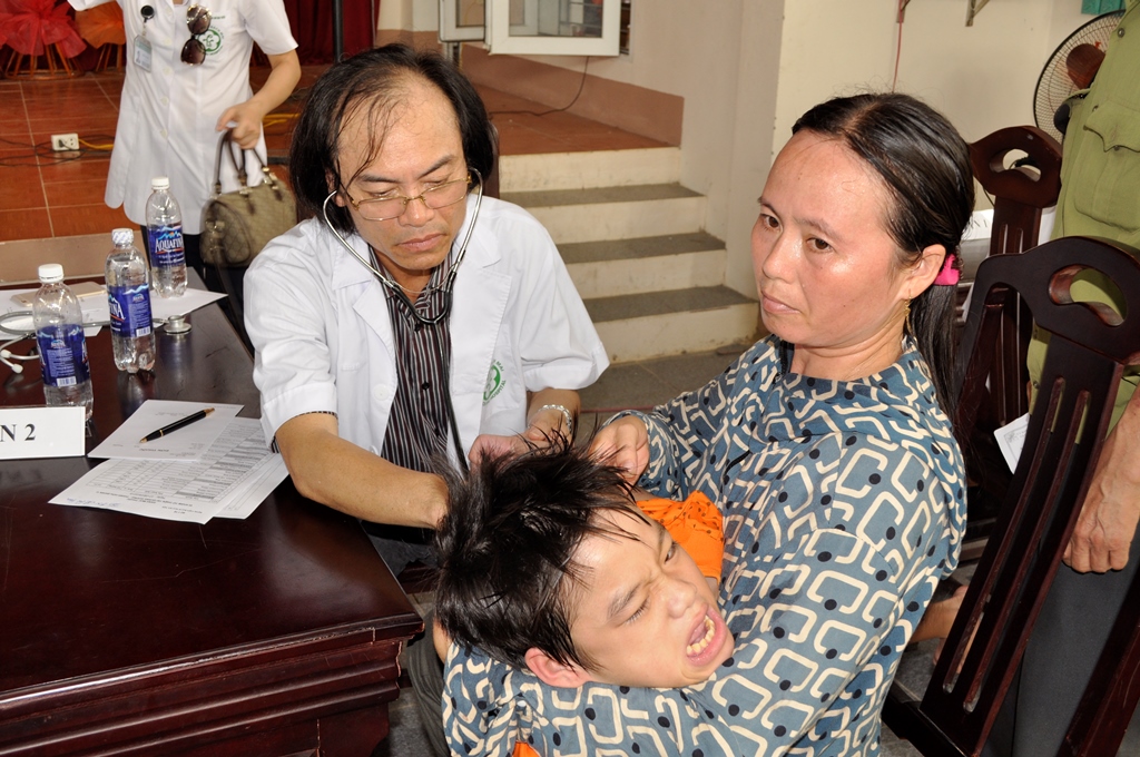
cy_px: 378
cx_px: 570
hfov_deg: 53.2
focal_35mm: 36
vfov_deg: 36.8
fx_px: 1139
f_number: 5.6
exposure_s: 1/60
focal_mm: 24
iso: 400
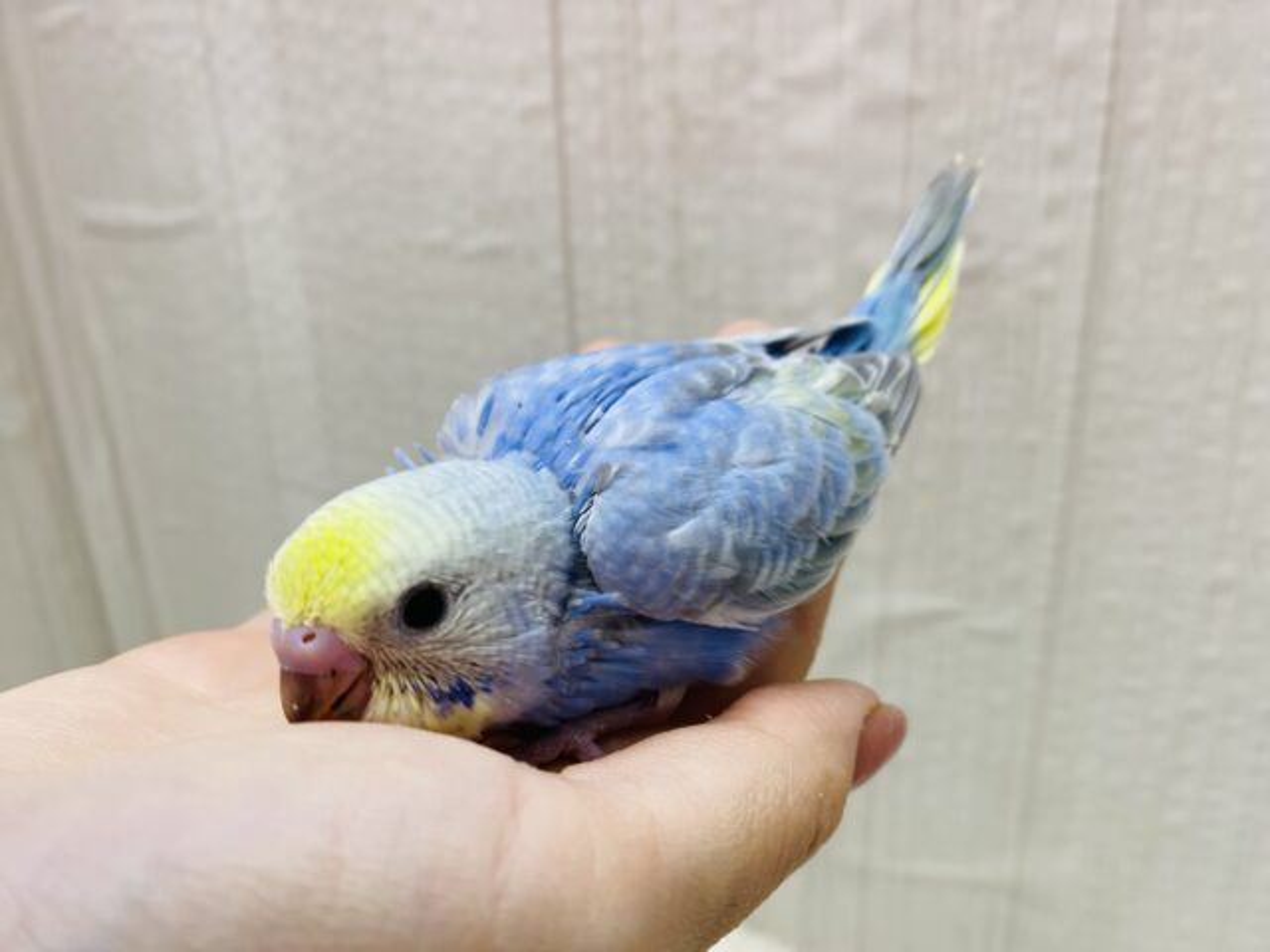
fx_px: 917
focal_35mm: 25
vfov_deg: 54.9
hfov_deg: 69.4
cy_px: 476
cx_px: 635
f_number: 1.8
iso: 80
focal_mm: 4.25
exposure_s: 1/100
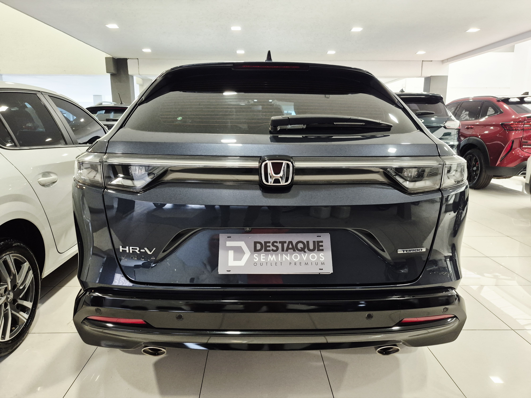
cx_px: 266
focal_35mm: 23
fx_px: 353
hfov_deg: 73.9
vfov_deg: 58.9
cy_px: 199
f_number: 1.8
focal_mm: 5.4
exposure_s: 1/120
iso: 400
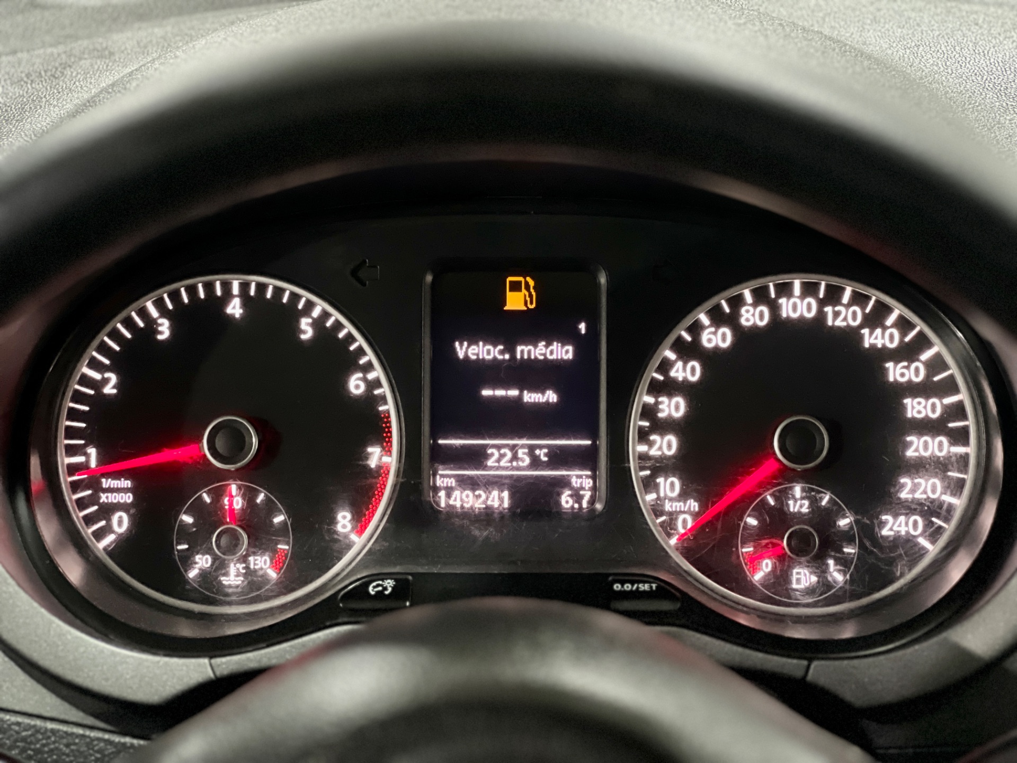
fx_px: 2262
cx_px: 508
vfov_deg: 19.1
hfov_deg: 25.3
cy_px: 382
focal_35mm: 77
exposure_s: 1/15
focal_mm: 9
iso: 1000
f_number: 2.8
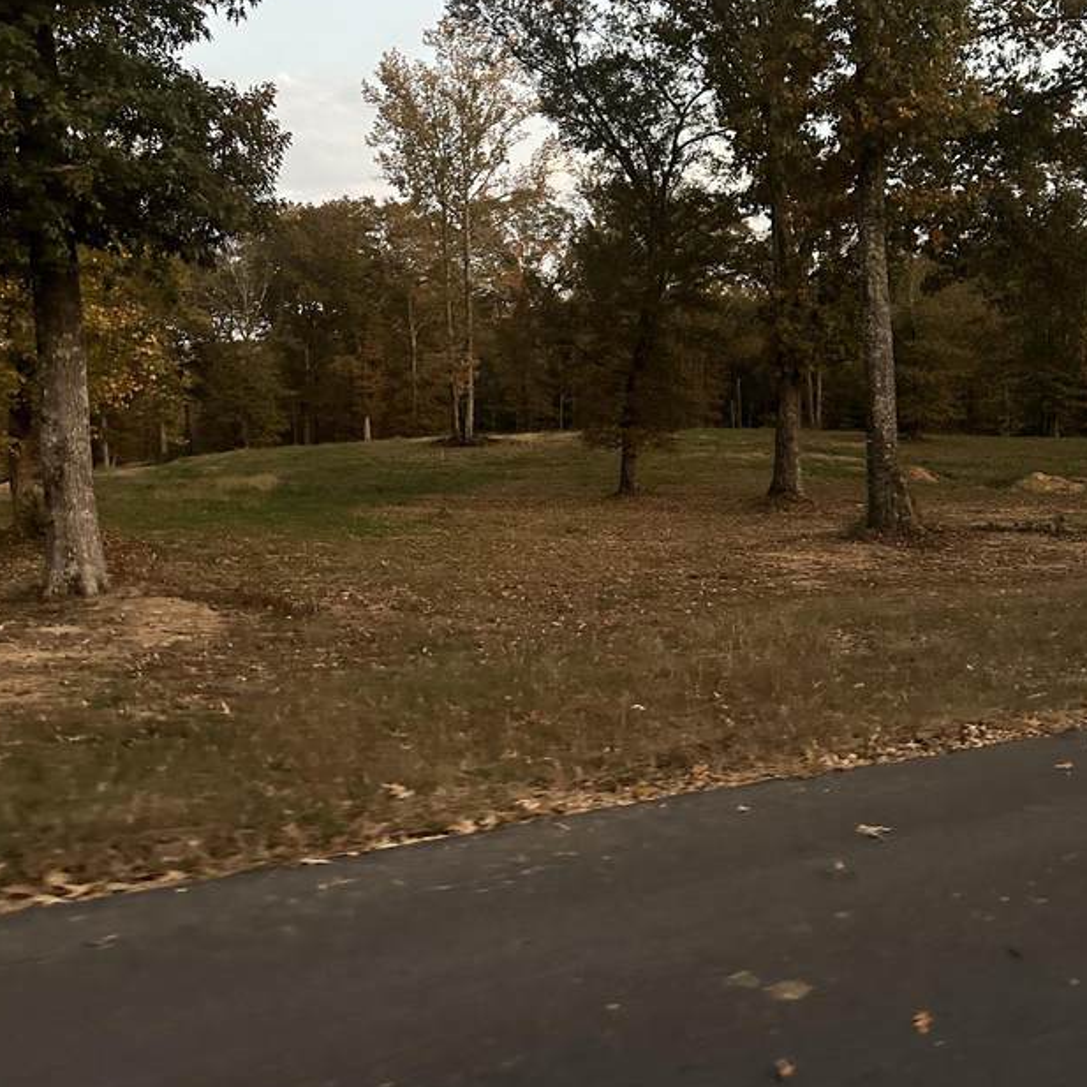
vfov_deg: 49.4
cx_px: 558
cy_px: 428
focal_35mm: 33
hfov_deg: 49.7
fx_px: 1172
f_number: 1.78
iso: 1000
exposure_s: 1/32
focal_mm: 6.86
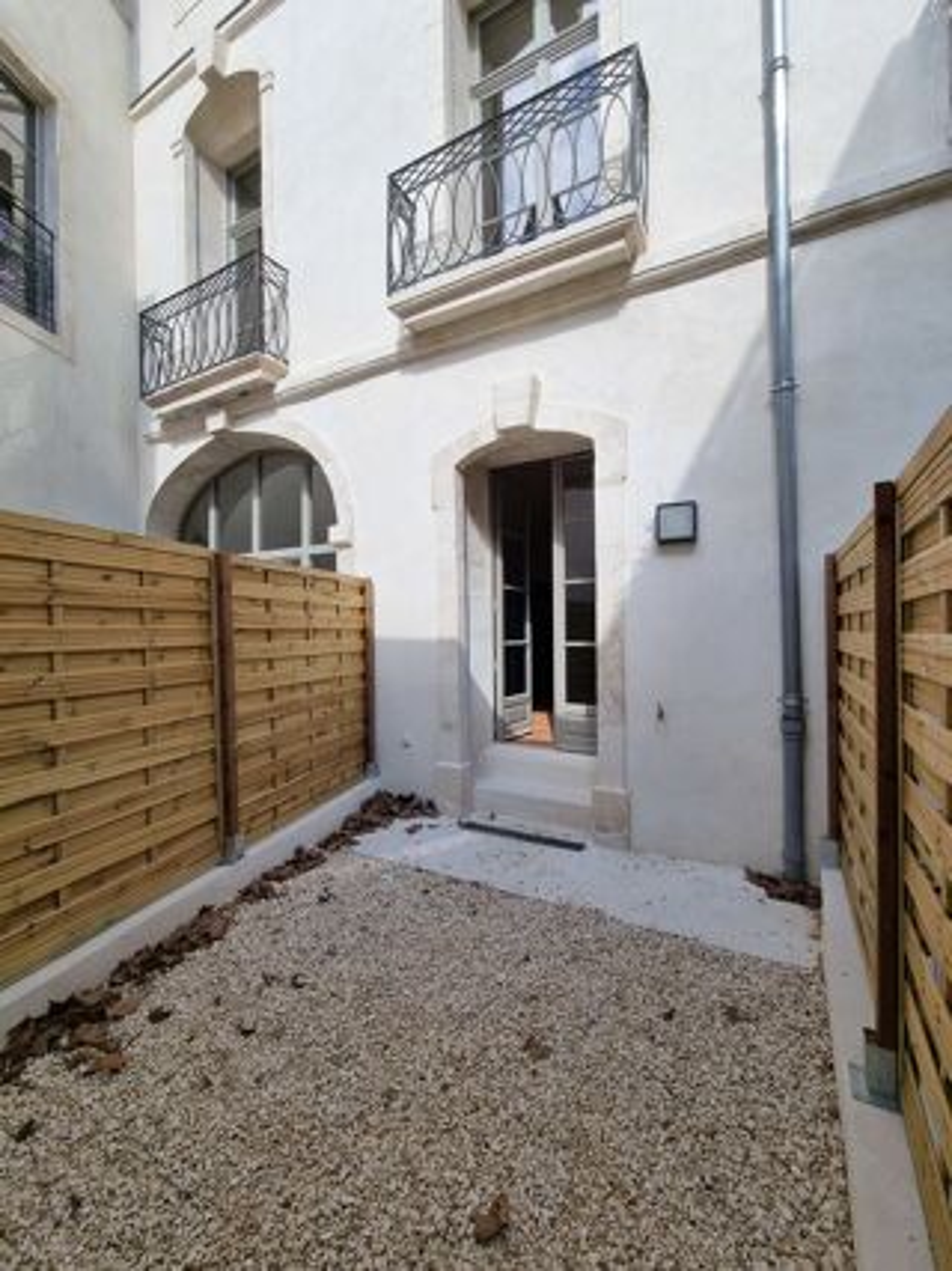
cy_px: 636
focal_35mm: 13
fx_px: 477
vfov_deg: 106.2
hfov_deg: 89.9
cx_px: 476
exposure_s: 1/920
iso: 50
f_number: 2.2
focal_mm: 2.2
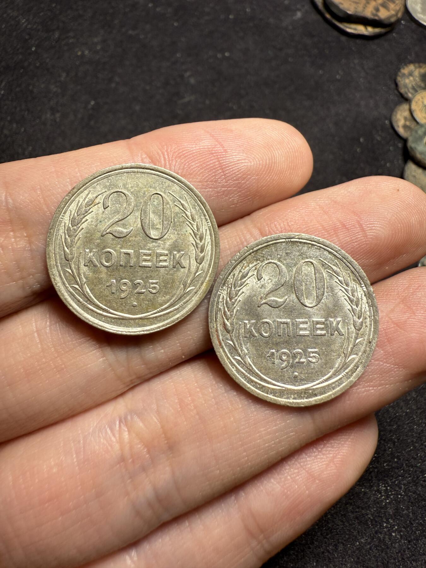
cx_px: 213
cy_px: 284
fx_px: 394
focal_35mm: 24
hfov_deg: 56.8
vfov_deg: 71.6
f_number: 2.2
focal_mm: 2.22
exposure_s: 1/102
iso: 40
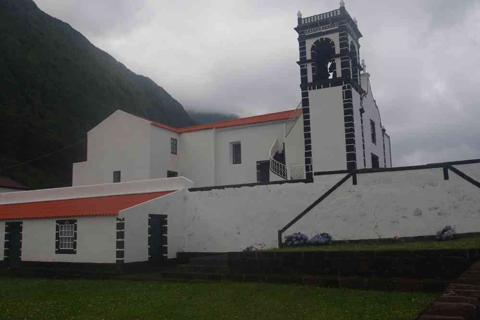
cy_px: 160
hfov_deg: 59.5
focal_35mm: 32
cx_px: 240
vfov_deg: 41.7
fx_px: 420
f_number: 11
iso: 200
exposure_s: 1/100
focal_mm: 21
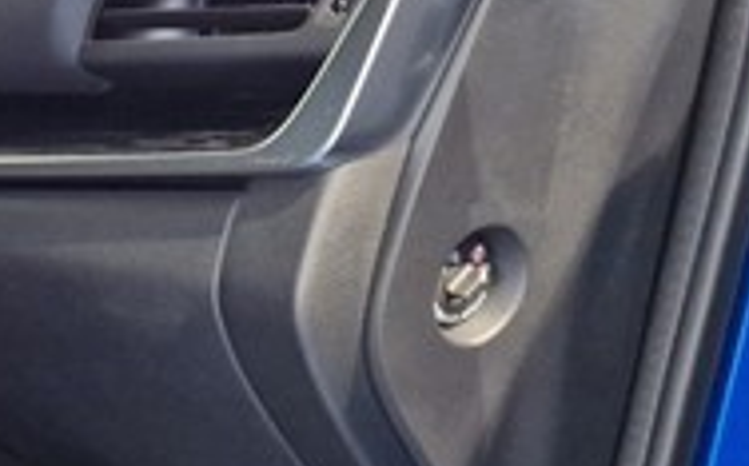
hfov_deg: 20.8
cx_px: -406
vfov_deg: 15.5
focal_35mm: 83
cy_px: 422
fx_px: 1692
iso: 500
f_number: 1.8
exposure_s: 1/100
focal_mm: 5.4
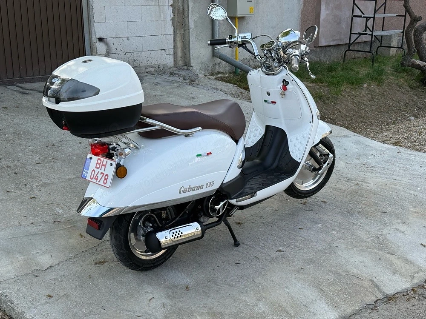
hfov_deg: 39.7
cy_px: 160
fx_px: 591
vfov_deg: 30.3
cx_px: 213
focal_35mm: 48
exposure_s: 1/1353
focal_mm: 6.76
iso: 64
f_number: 1.78
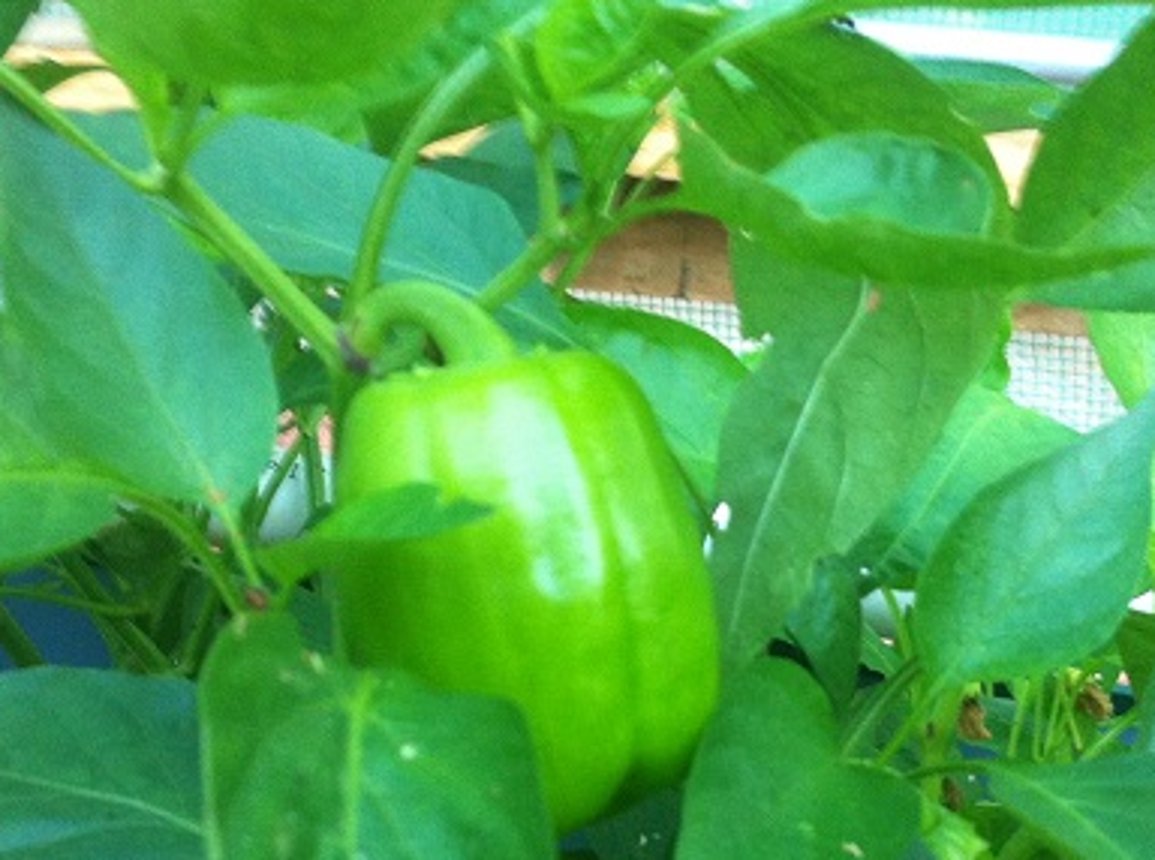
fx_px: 2064
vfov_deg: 23.5
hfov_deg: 31.2
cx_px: 644
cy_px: 564
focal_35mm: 62
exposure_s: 1/15
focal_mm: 3.85
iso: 160
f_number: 2.8
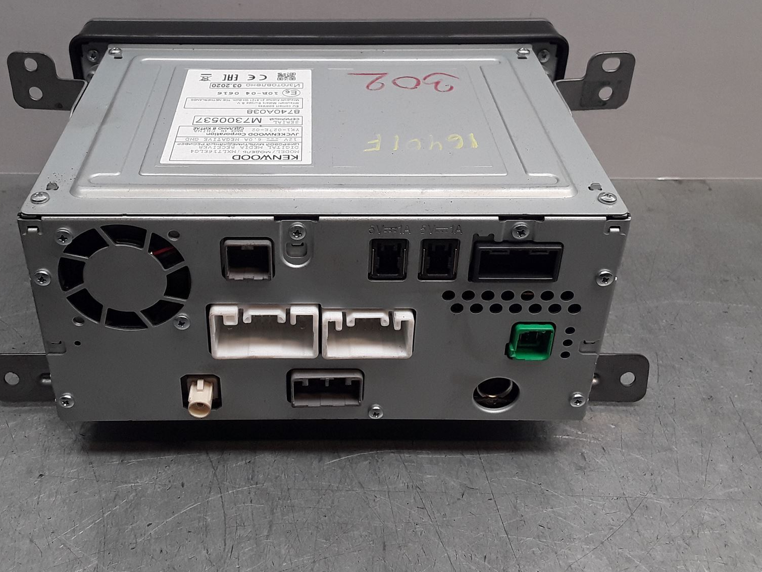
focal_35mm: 38
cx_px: 308
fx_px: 837
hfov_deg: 48.7
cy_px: 206
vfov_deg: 37.4
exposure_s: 1/100
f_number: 1.9
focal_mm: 2.91
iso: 40
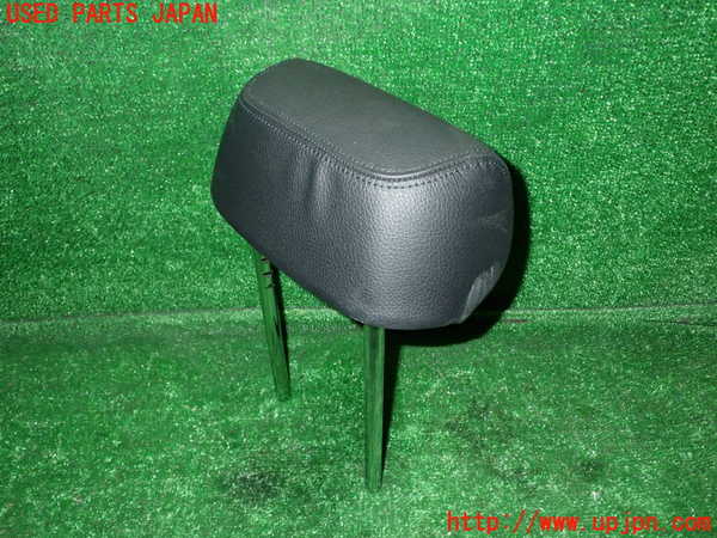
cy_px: 269
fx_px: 621
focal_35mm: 30
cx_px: 358
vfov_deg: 46.8
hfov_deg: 60.0
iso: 800
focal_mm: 5.4
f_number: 6.3
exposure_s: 1/30
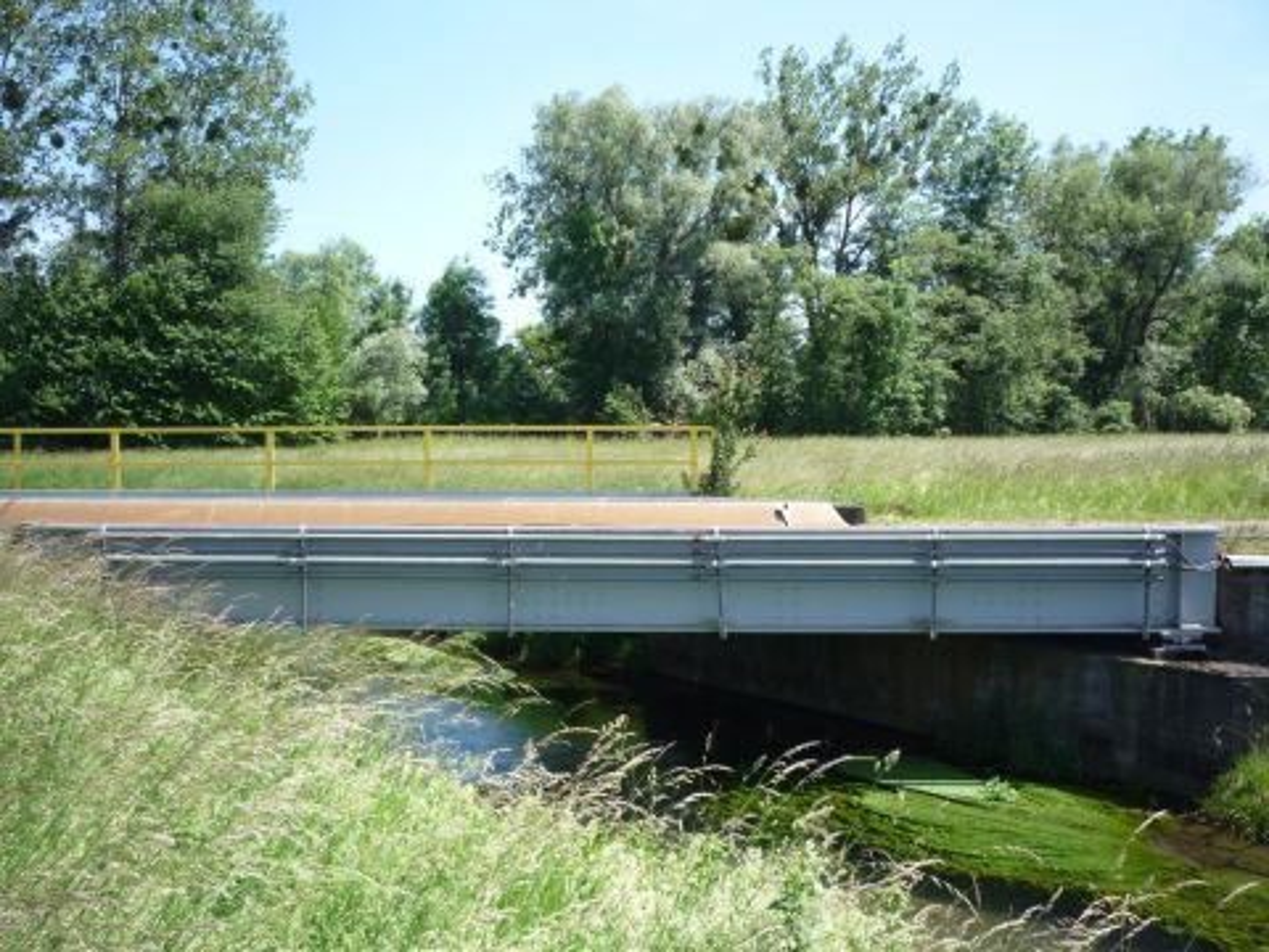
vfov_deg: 44.2
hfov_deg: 56.8
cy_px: 476
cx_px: 634
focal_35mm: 32
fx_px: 1173
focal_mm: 5.2
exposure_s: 1/320
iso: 100
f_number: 4
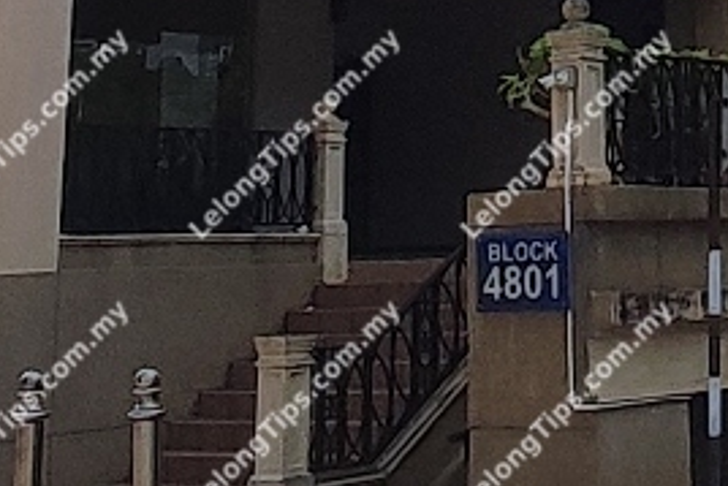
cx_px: 755
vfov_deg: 13.5
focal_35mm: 77
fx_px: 1558
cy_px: -641
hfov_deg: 24.9
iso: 50
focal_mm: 1.65
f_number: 2.2
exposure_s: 1/3554
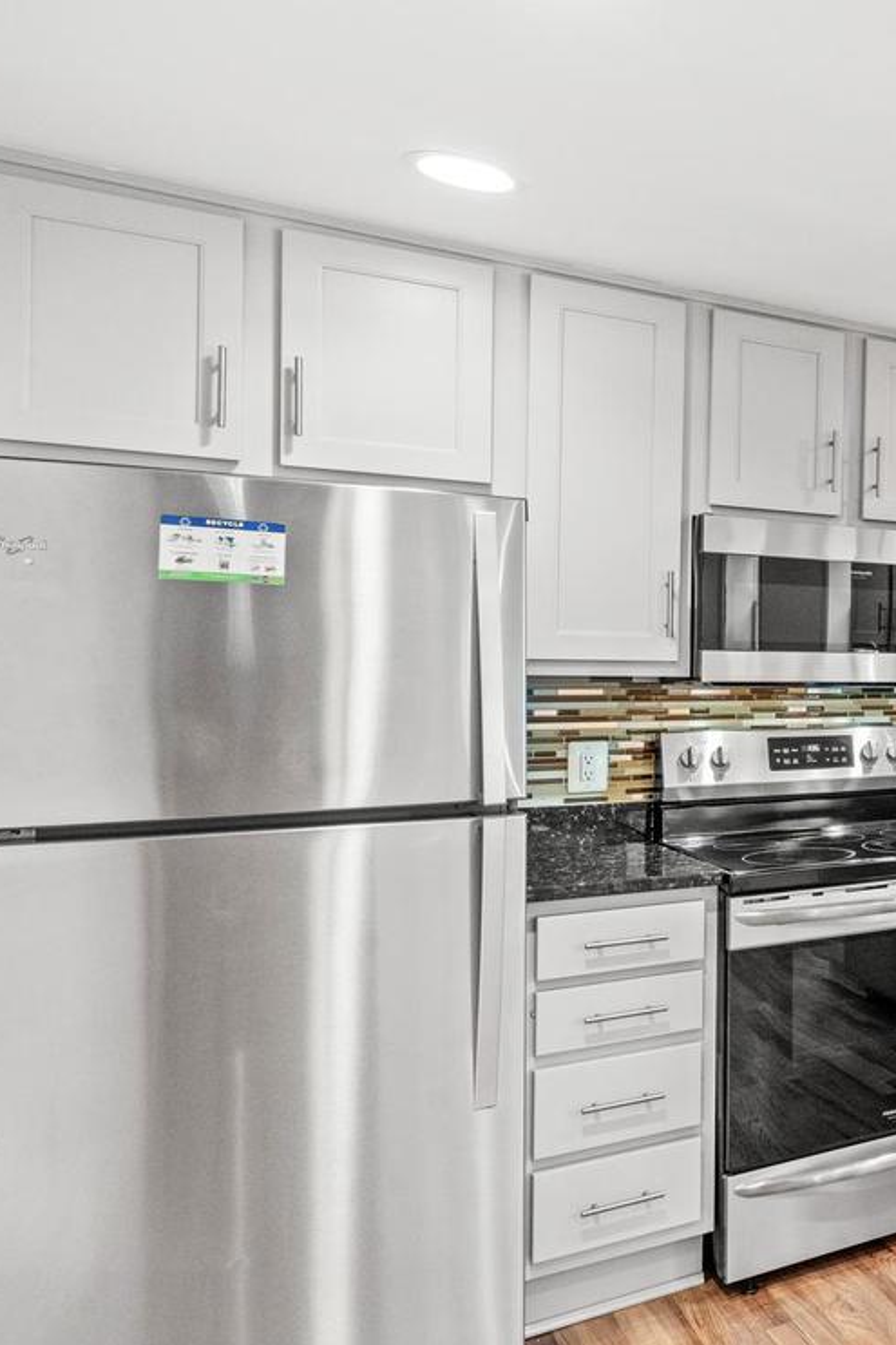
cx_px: 1249
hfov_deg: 30.2
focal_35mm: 31
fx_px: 1158
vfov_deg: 60.2
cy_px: 724
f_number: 9
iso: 640
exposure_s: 1/10
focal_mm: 16
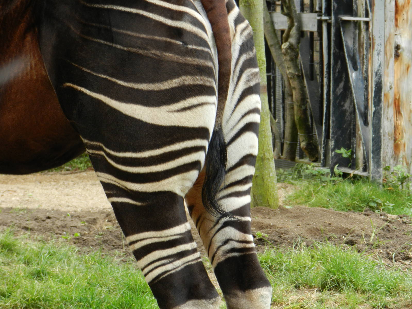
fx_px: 2273
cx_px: 206
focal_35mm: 191
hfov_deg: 10.4
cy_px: 154
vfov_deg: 7.8
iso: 160
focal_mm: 34
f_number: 5.5
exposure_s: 1/50
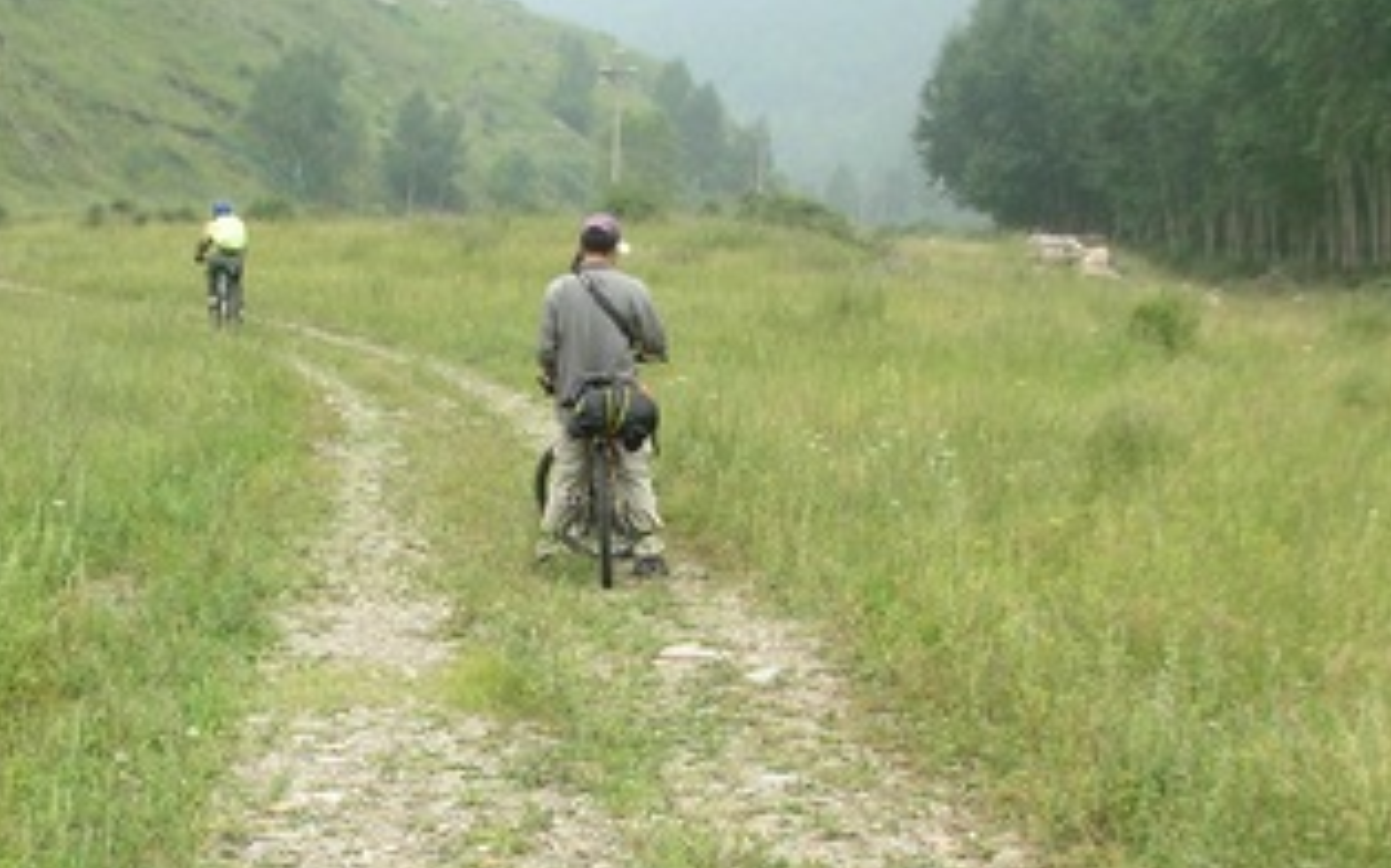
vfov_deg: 18.1
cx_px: 536
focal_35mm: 71
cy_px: 775
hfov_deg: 28.9
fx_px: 2691
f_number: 3
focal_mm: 5.8
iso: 50
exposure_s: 1/118
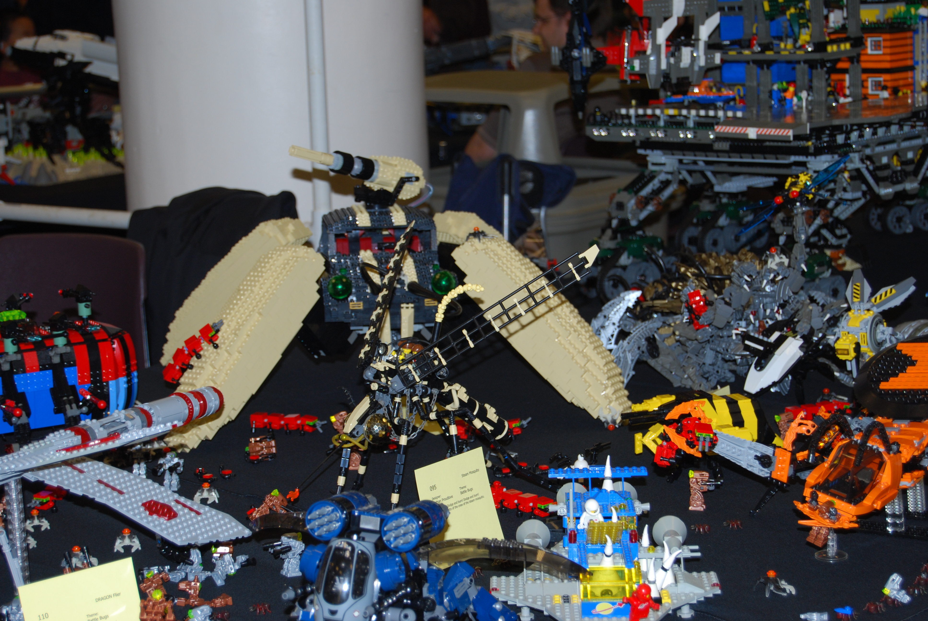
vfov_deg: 18.2
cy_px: 310
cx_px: 464
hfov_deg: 27.0
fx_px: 1936
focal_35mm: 75
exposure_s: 1/60
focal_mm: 50
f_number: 5.6
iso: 200
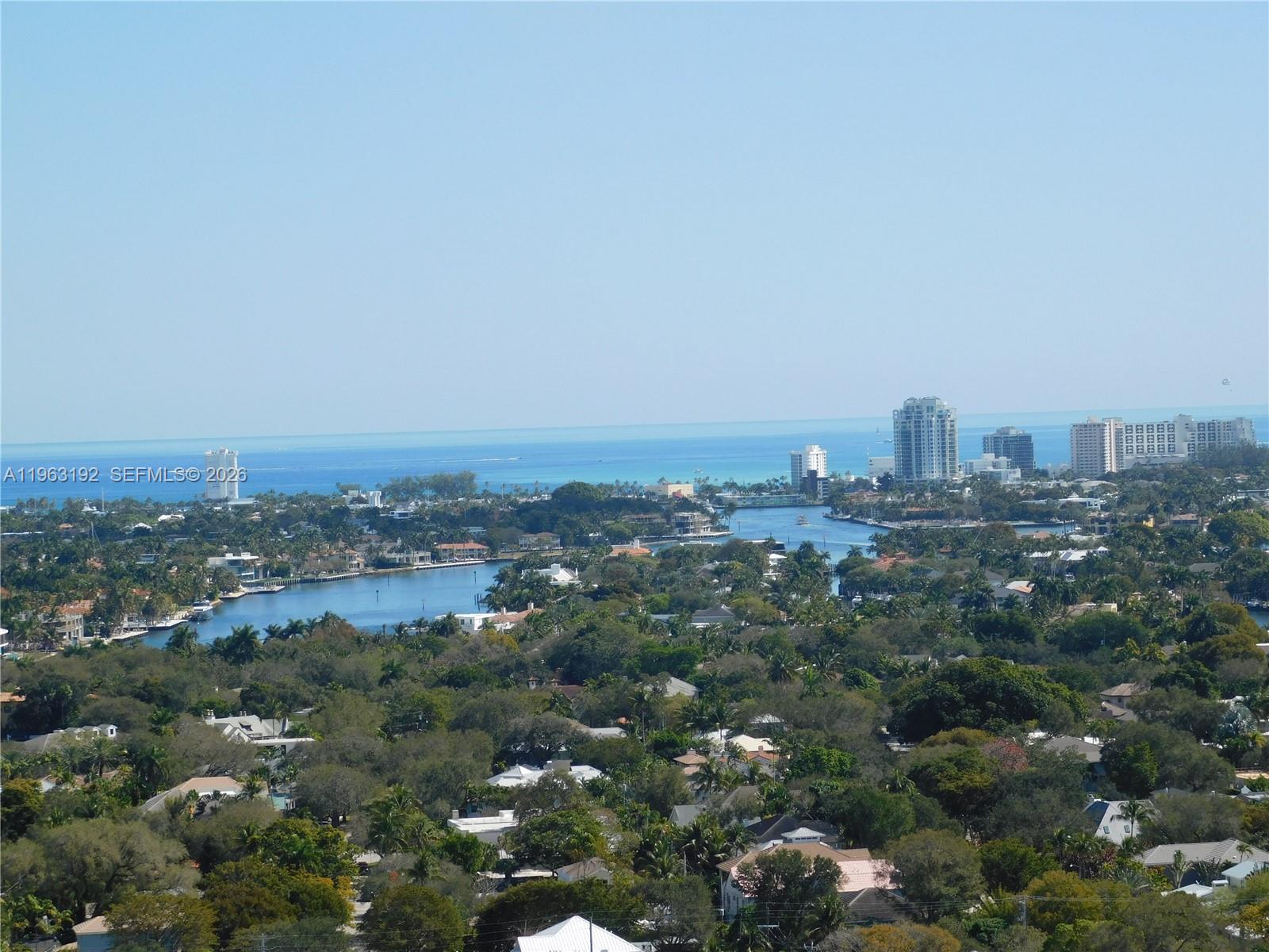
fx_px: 4216
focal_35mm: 115
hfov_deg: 17.1
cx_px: 634
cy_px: 476
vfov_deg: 12.9
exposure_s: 1/800
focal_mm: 20.3
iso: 125
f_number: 4.8
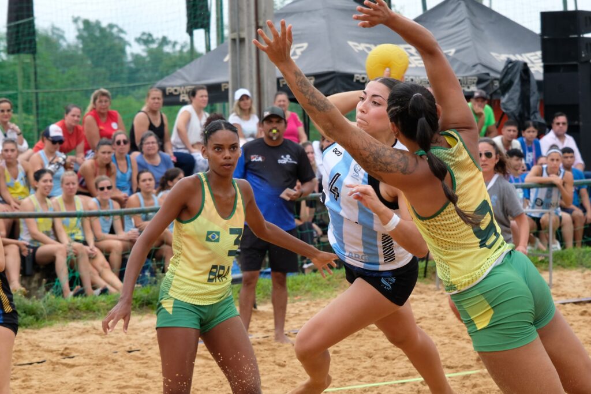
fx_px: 1970
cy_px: 197
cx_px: 296
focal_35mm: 120
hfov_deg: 17.1
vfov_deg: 11.4
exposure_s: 1/1000
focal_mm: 80
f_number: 5.6
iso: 800
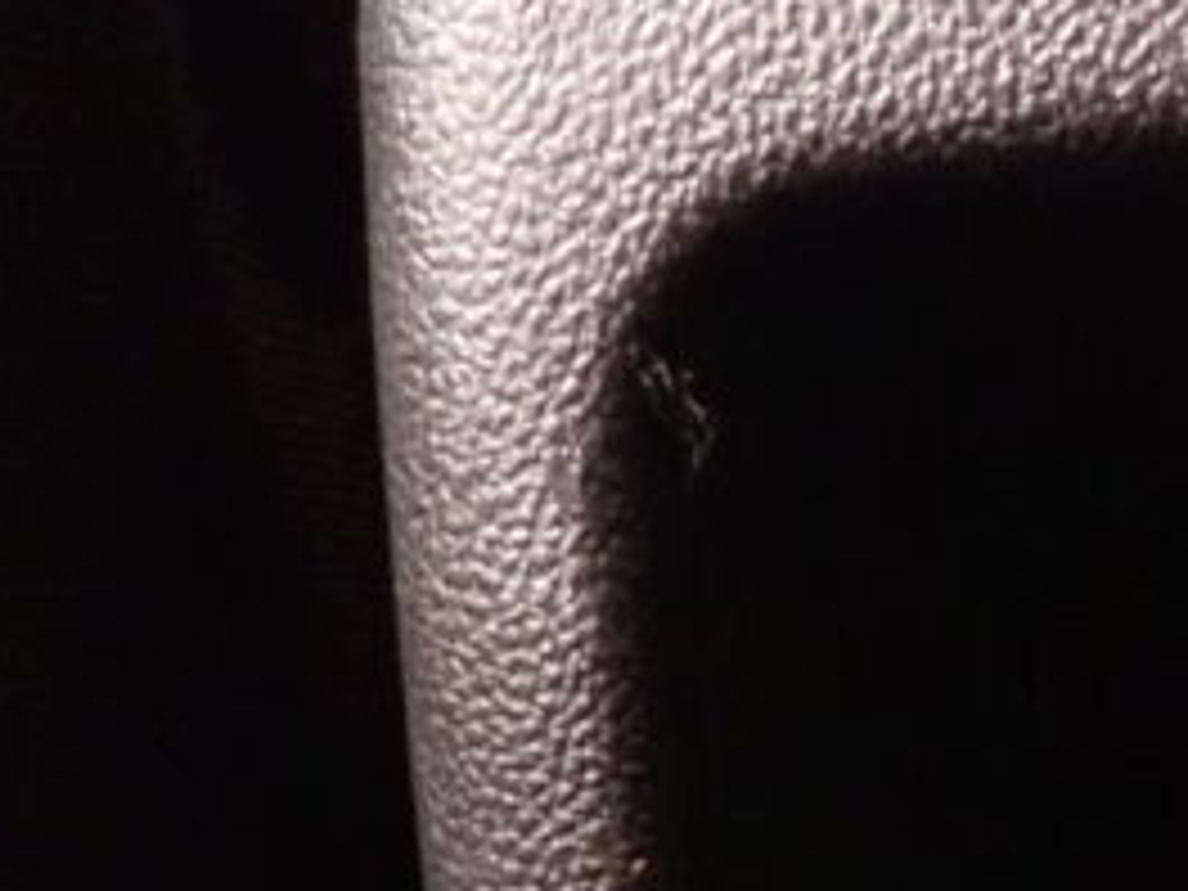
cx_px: 1737
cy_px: 1647
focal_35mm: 97
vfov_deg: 13.5
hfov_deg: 18.2
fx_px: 3329
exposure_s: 1/8
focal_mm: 4.5
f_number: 2
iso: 1250
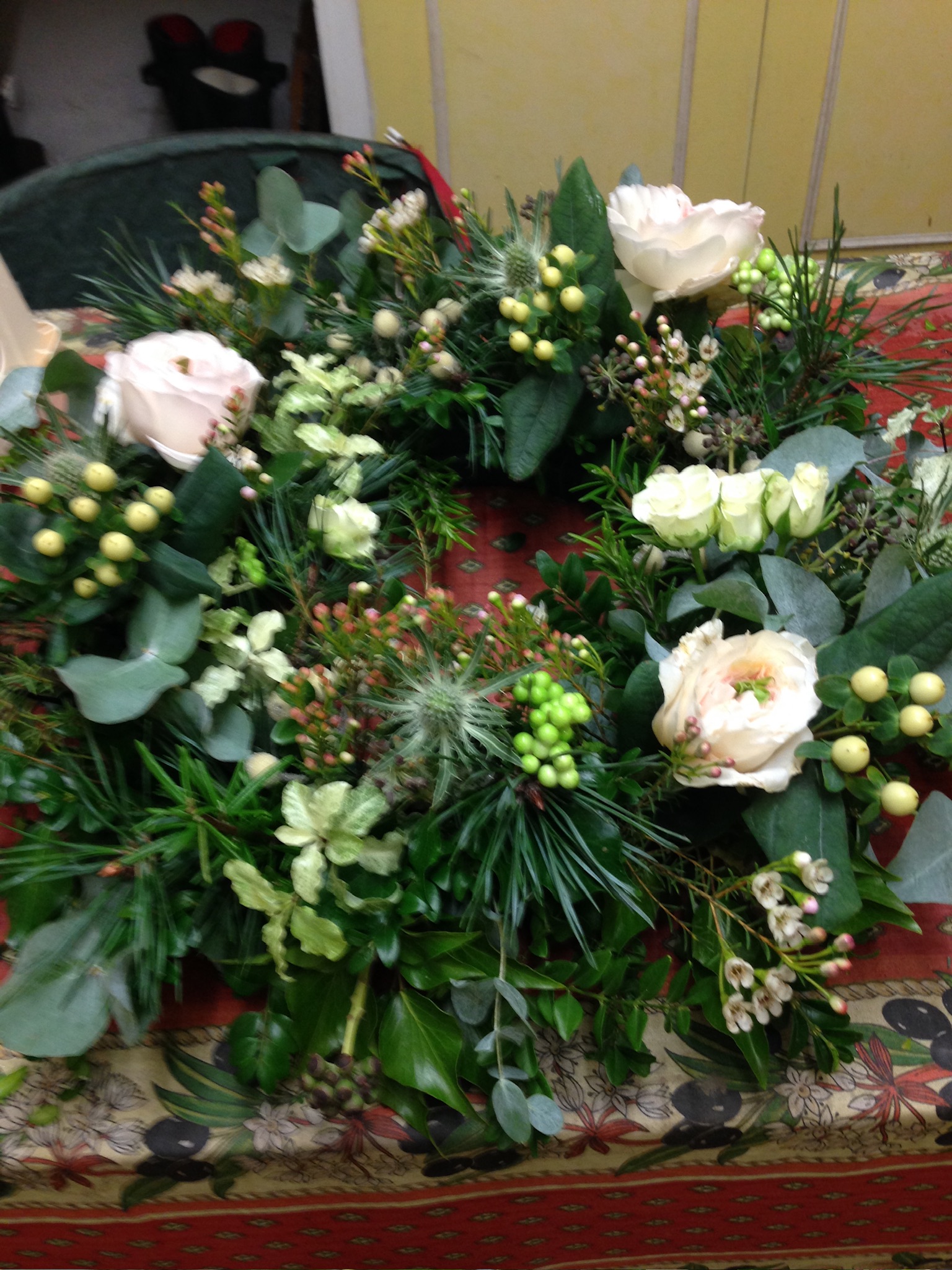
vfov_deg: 55.4
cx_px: 476
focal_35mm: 33
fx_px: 1210
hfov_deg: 42.9
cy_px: 635
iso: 100
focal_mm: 4.12
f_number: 2.4
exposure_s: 1/20
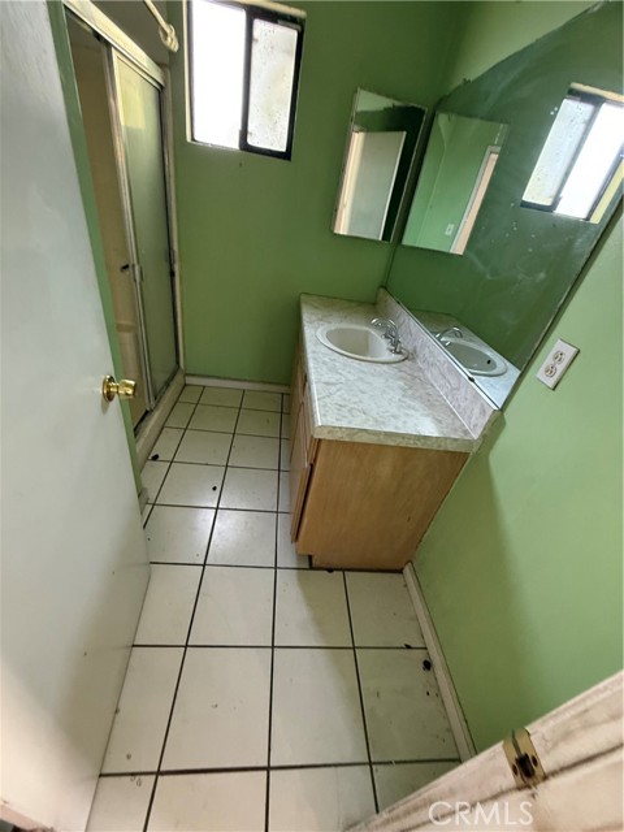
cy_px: 416
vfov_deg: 102.1
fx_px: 336
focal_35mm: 14
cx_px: 312
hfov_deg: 85.7
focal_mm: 2.22
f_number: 2.2
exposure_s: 1/60
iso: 400
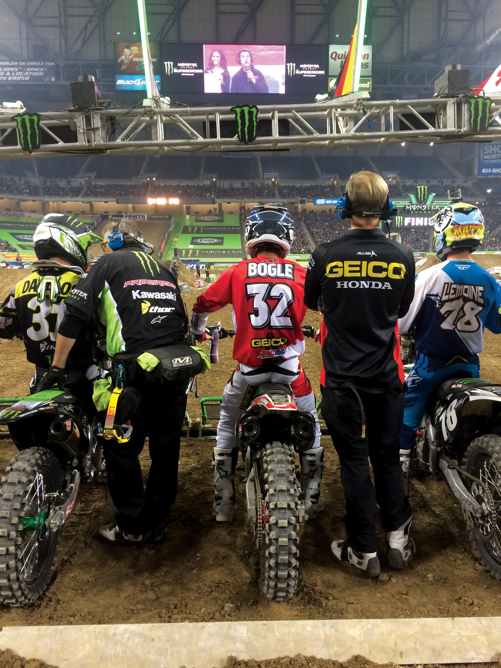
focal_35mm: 30
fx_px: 579
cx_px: 250
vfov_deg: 60.0
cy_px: 334
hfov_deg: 46.8
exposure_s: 1/30
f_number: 2.2
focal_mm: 4.12
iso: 64
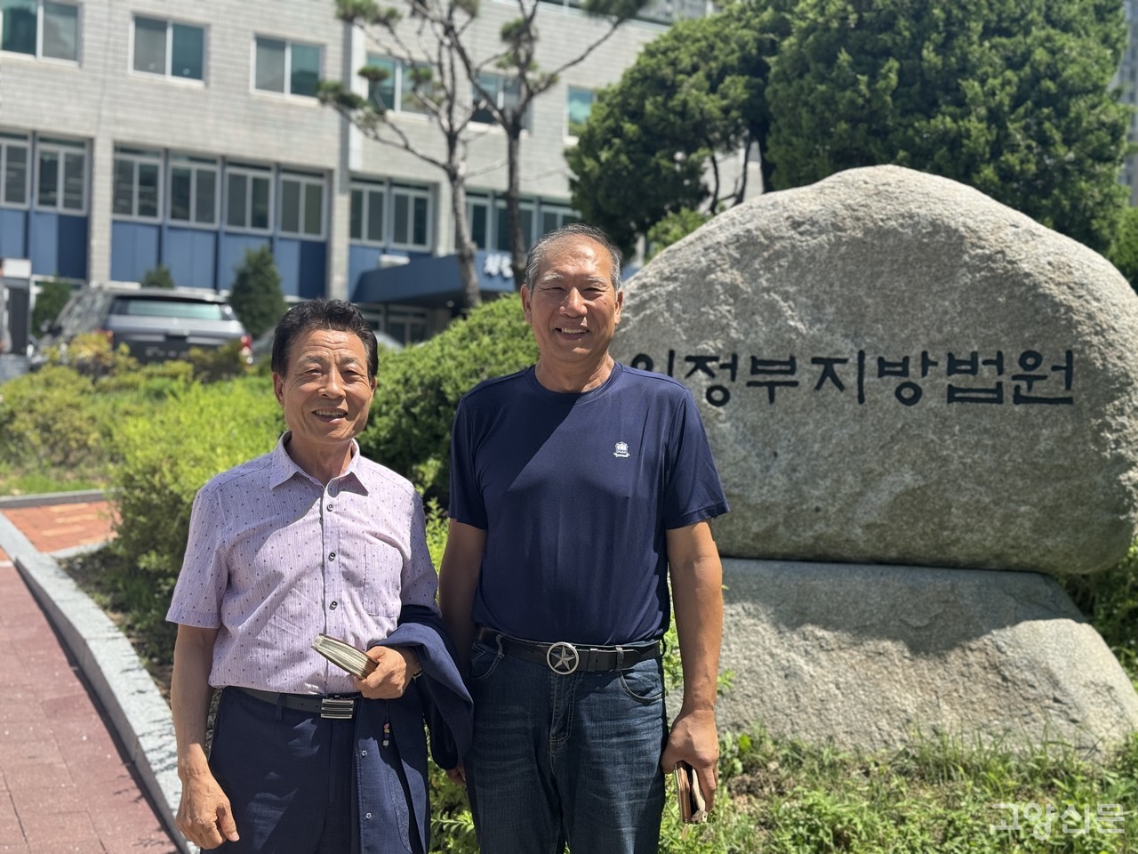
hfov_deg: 39.7
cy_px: 427
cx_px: 569
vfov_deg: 30.3
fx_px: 1578
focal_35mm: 48
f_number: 1.78
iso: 64
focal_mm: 6.76
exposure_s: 1/3096
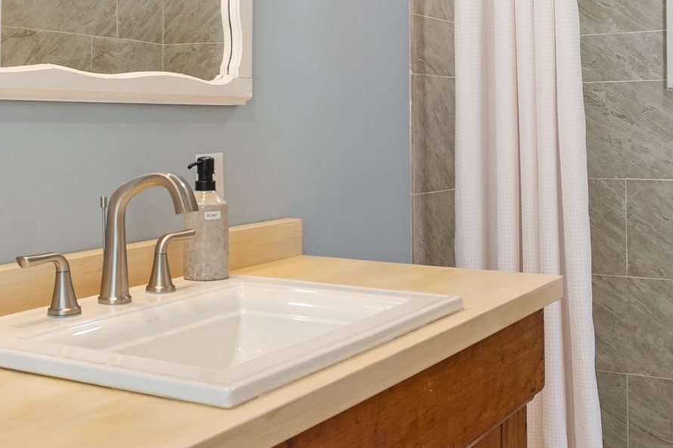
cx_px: 290
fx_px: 972
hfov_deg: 38.1
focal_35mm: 52
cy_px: 117
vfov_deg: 25.7
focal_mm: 10
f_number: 5.6
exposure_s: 1/25
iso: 100
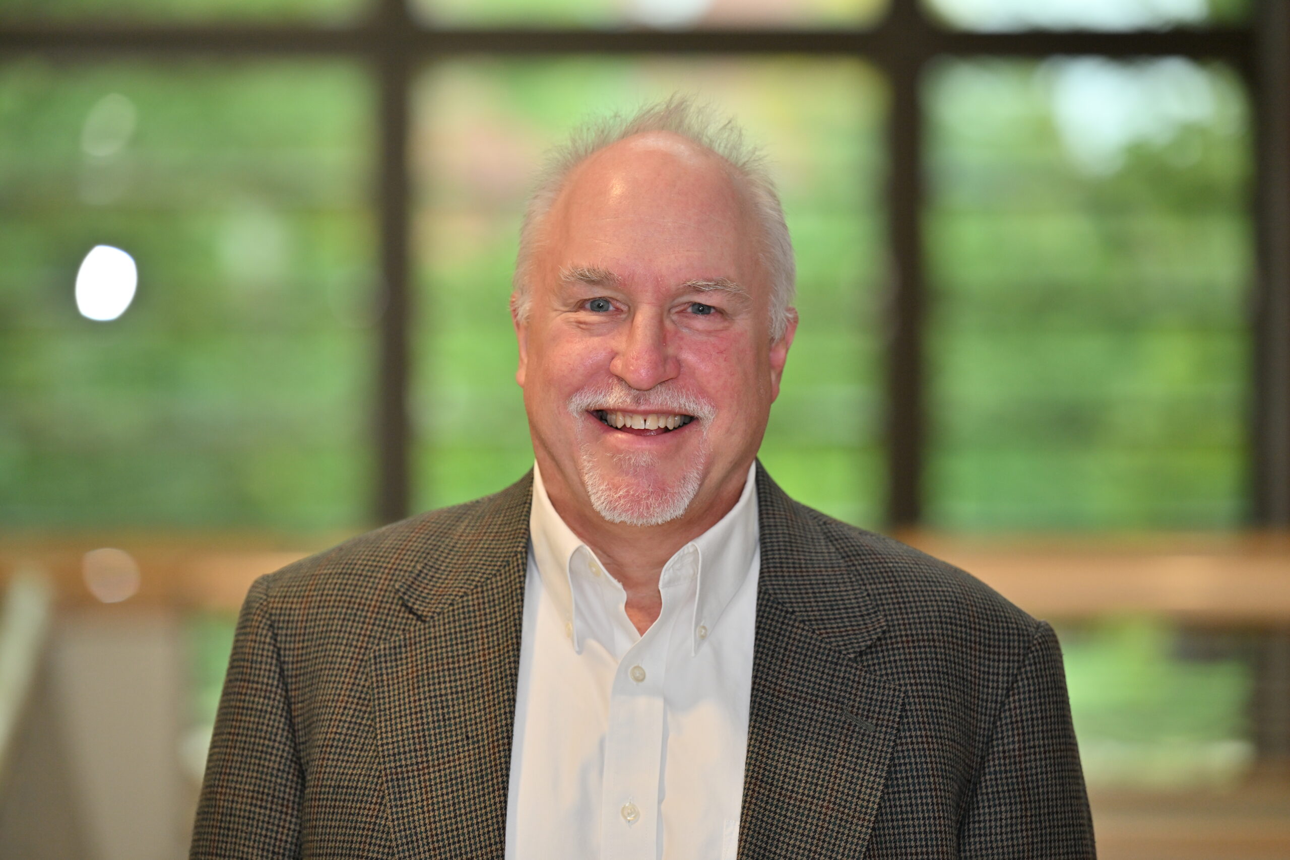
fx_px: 5912
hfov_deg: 12.5
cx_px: 645
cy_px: 430
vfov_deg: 8.3
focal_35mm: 165
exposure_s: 1/200
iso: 400
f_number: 3.5
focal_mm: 165
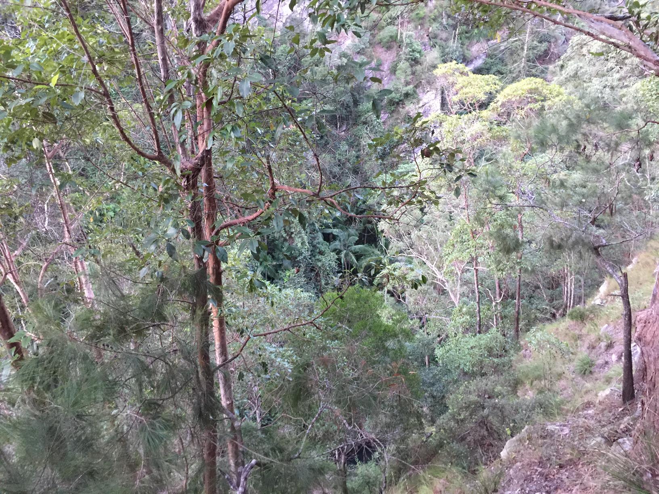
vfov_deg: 48.2
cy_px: 247
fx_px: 552
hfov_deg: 61.7
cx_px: 330
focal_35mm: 29
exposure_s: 1/10
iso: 100
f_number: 2.2
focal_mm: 4.15
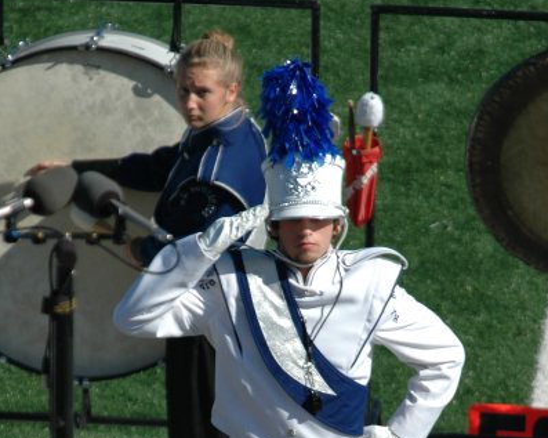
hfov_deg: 2.3
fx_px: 13792
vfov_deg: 1.8
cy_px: 384
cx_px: 274
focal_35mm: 851
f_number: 5.6
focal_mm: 400
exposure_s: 1/1250
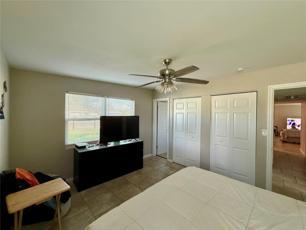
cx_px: 153
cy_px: 115
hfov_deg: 102.1
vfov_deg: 85.7
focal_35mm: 14
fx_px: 124
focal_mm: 2.22
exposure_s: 1/93
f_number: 2.2
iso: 320
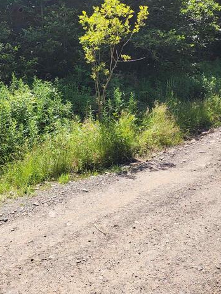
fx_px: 366
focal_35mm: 43
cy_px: 112
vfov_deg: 43.5
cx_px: 48
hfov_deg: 32.8
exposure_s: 1/1258
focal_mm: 5.4
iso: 40
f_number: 1.8
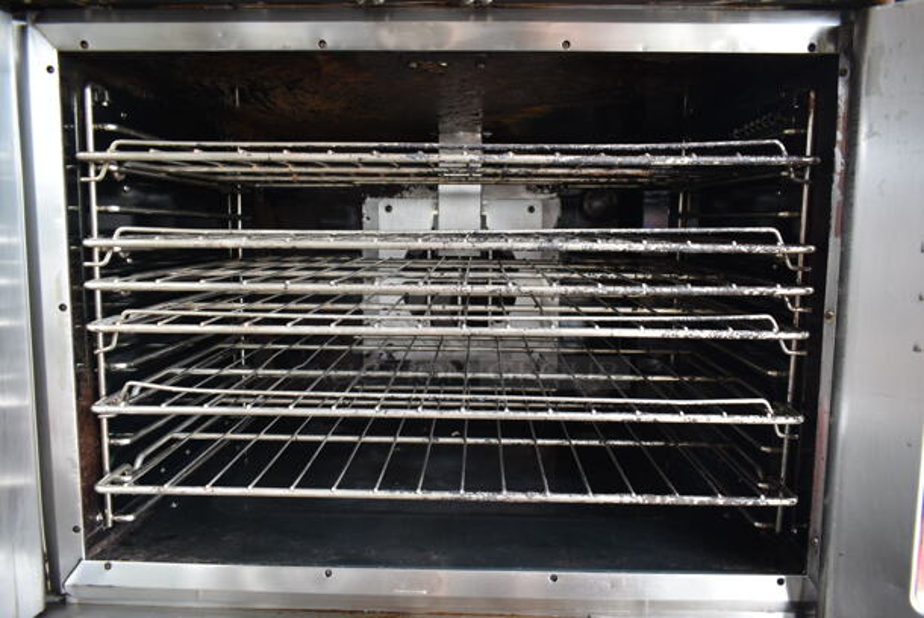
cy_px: 309
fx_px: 694
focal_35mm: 27
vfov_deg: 48.0
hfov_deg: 67.3
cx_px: 462
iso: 220
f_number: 3.5
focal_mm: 18
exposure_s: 1/30
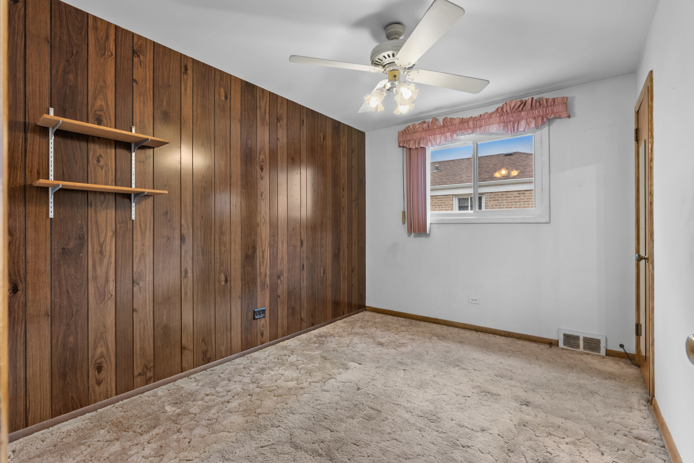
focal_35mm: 16
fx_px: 309
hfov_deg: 96.7
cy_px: 232
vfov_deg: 73.8
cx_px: 347
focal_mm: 16
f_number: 9
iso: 400
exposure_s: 1
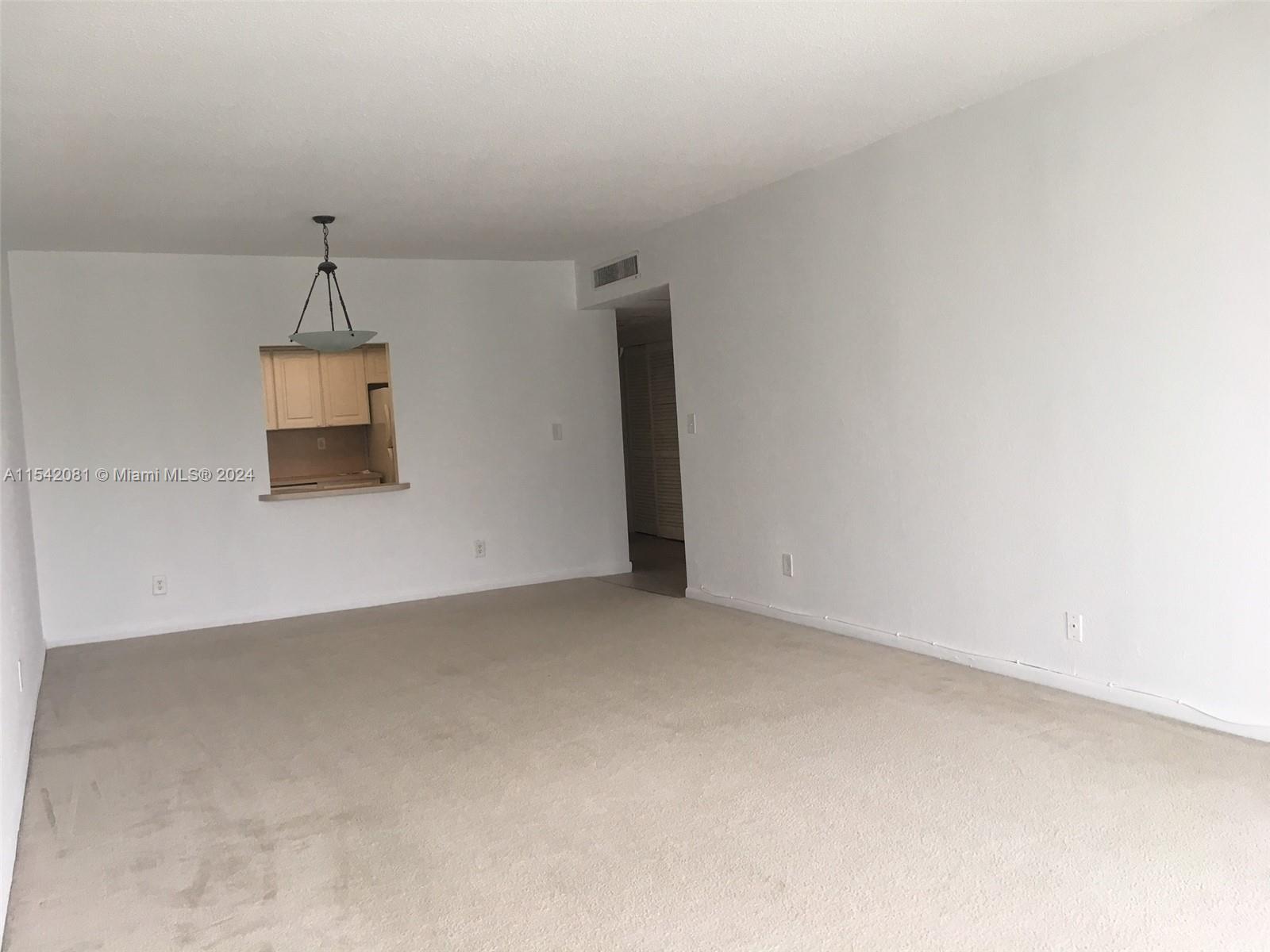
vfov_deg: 48.2
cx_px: 635
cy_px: 476
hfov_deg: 61.7
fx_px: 1064
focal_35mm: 29
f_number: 2.2
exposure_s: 1/40
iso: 32
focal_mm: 4.15
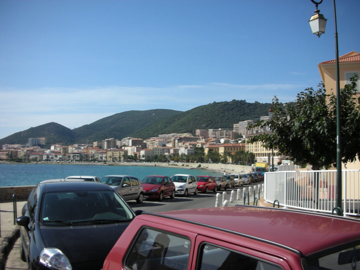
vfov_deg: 40.7
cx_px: 180
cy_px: 135
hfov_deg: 52.6
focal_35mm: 35
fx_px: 364
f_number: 8.5
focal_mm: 5.8
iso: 50
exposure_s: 1/118
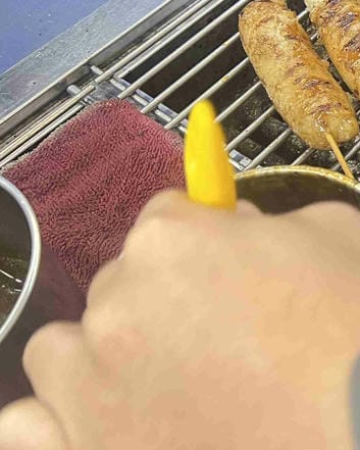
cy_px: 51
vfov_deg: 26.6
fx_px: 919
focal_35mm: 69
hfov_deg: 18.8
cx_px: 579
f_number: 1.5
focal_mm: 5.7
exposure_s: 1/60
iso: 200
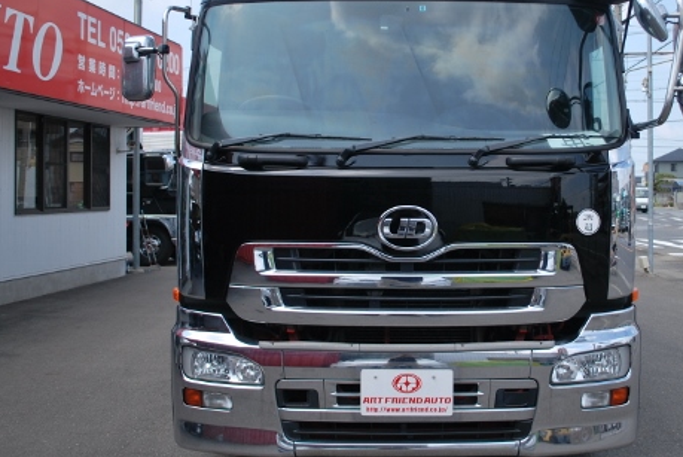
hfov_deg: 42.5
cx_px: 414
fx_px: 874
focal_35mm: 46
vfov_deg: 29.2
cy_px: 182
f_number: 4
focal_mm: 22
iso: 100
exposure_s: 1/500
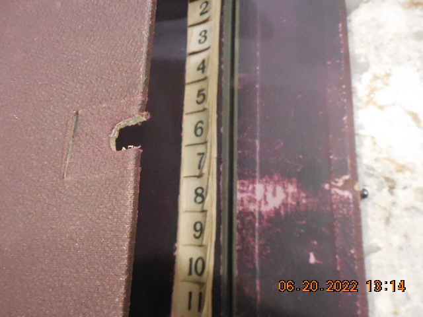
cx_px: 212
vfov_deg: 48.2
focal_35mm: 29
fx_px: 354
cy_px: 158
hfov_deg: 61.7
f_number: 4
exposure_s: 1/20
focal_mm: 5.2
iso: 1600
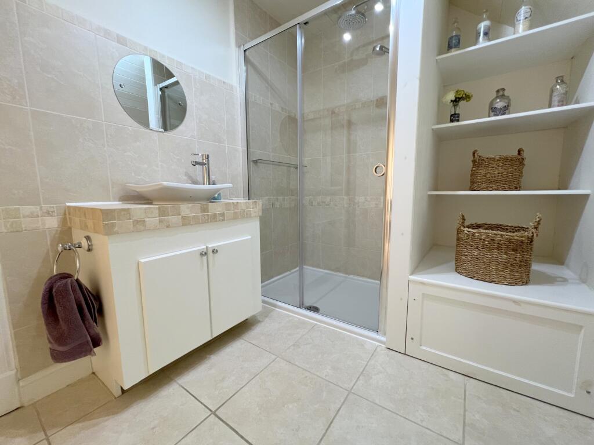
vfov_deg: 89.9
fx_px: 223
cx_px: 297
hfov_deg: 106.2
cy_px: 222
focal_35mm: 13
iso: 200
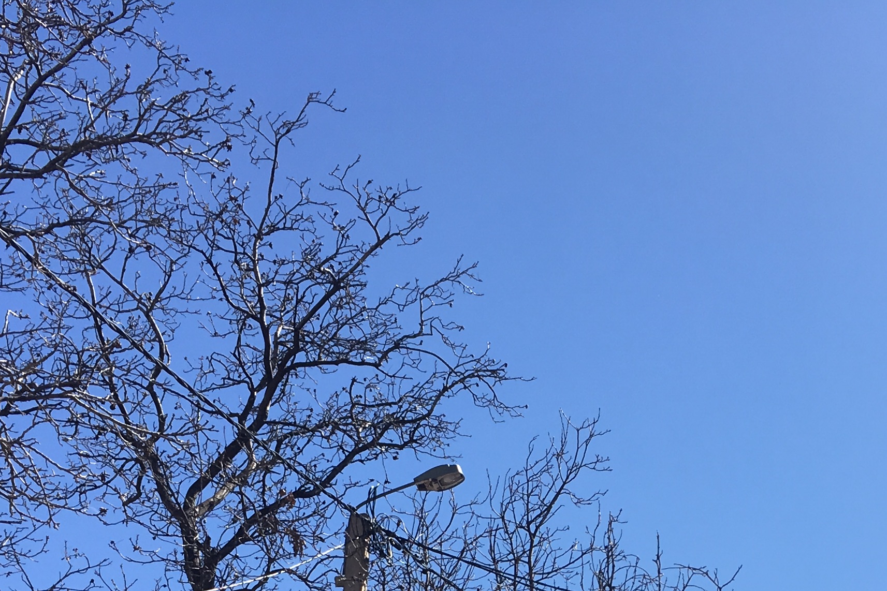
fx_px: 1749
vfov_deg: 17.9
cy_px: 780
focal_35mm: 71
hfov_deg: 28.0
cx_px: 679
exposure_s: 1/1068
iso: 25
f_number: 2.2
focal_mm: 4.15
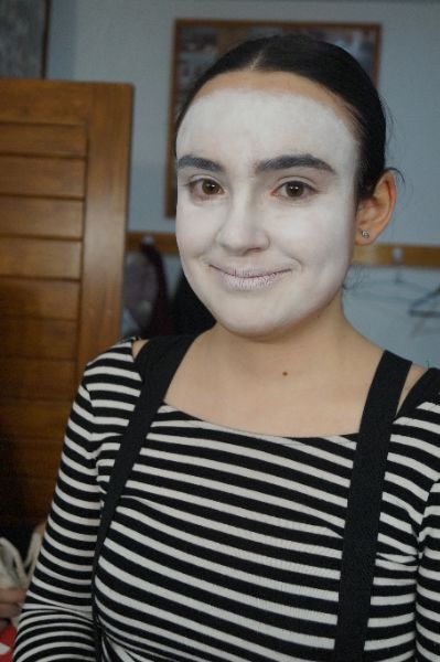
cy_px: 331
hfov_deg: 31.8
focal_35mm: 42
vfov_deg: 46.4
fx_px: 771
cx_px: 220
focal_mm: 28
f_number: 4.5
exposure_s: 1/160
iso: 1250
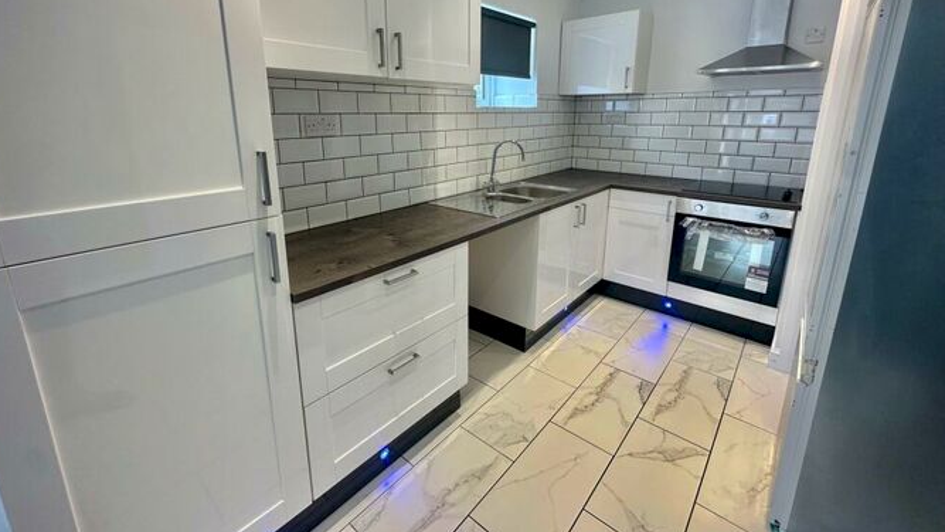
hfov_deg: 99.3
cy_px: 205
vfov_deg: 66.2
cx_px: 455
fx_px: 401
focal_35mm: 16
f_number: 2.2
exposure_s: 1/100
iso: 160
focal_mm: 2.22
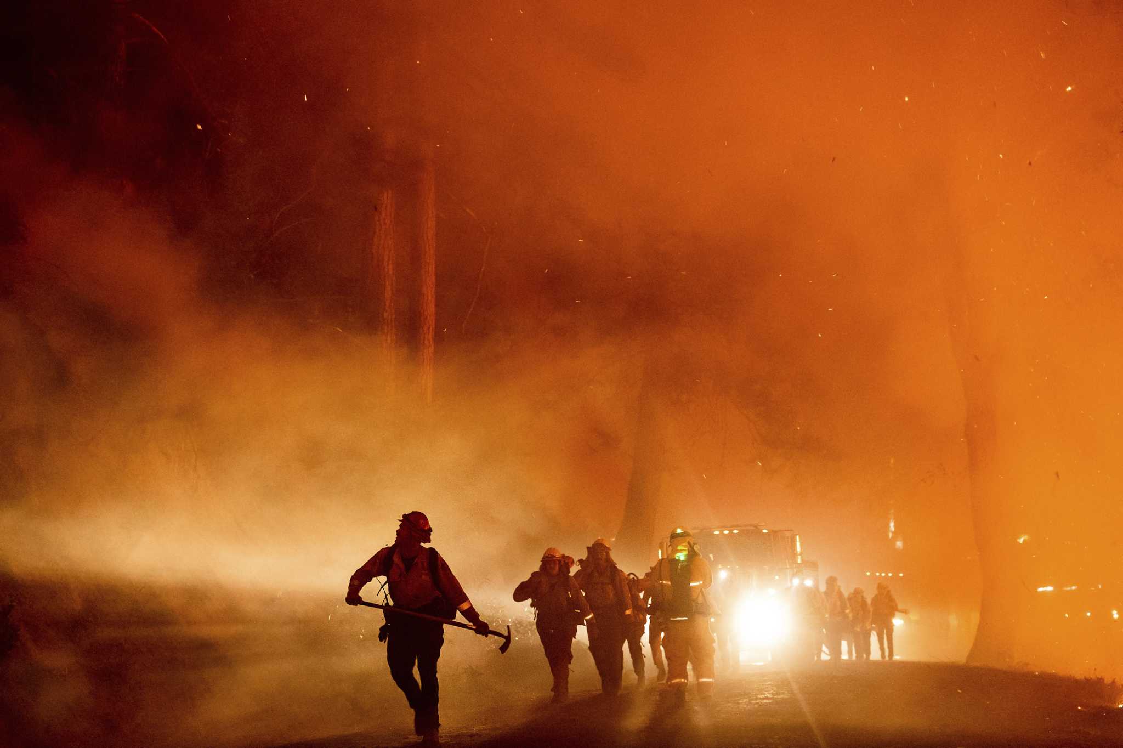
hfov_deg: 28.9
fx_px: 2183
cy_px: 374
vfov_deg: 19.4
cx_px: 562
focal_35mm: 70
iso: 9000
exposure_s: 1/90
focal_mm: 70
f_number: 4
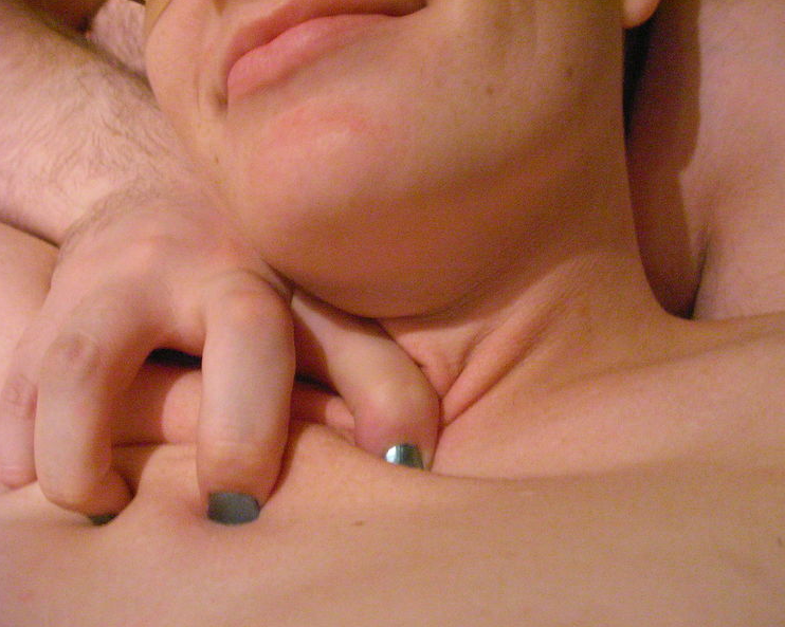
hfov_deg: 45.8
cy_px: 311
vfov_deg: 37.3
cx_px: 413
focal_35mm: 40
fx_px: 929
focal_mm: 6.3
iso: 400
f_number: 3.5
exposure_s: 1/6.1
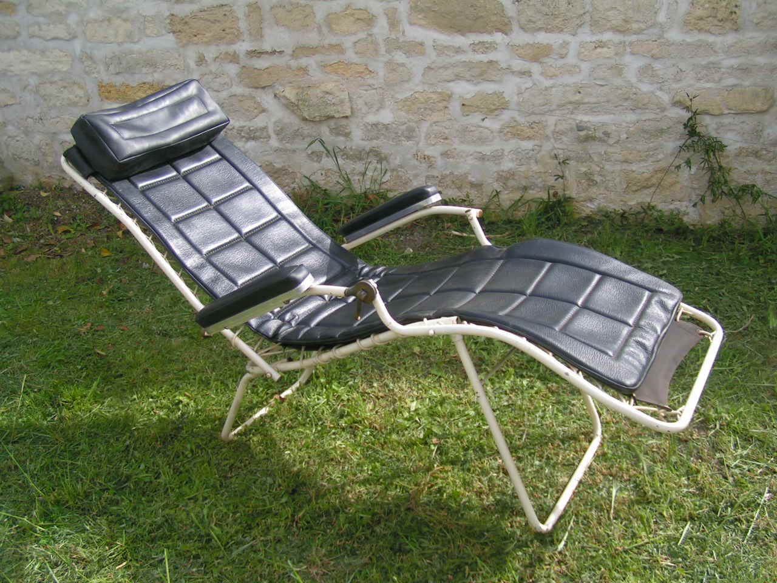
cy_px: 292
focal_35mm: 38
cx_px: 388
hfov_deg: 49.0
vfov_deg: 37.7
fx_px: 853
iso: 50
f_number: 2.8
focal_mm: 5.8
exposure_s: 1/400
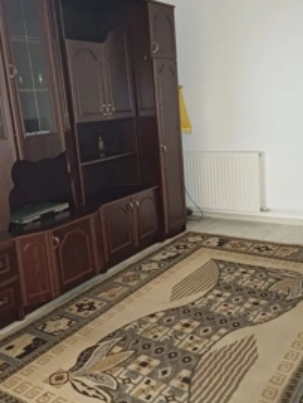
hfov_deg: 38.7
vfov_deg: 50.0
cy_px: 182
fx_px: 431
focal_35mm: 37
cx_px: 137
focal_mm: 4.65
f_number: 1.8
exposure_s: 1/20
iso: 800
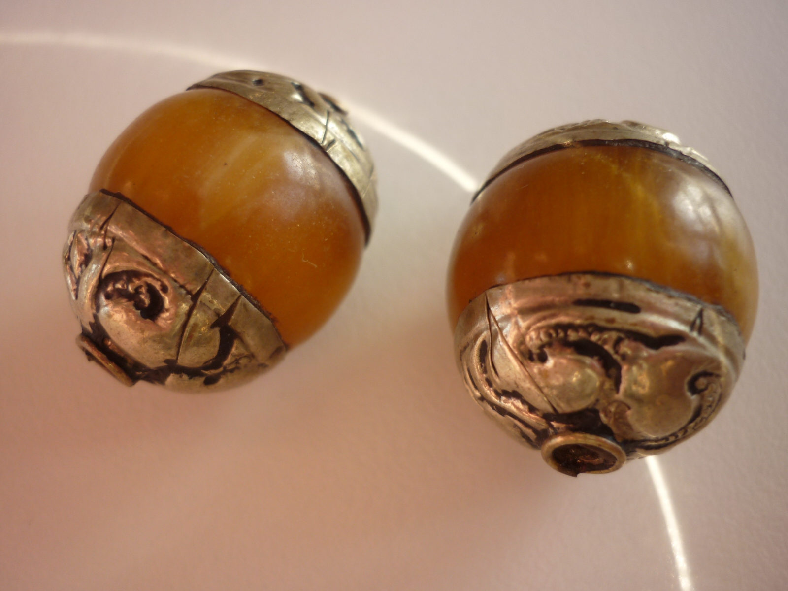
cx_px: 394
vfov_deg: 42.9
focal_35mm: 33
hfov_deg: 55.4
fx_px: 751
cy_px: 296
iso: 80
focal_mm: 5.5
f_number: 2.8
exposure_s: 1/80
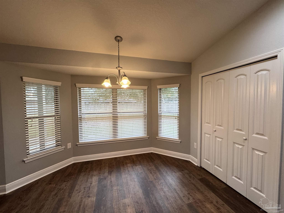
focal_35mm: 14
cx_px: 142
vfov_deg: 85.7
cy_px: 106
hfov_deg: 102.1
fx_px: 115
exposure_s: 1/120
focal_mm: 2.22
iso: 200
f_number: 2.2
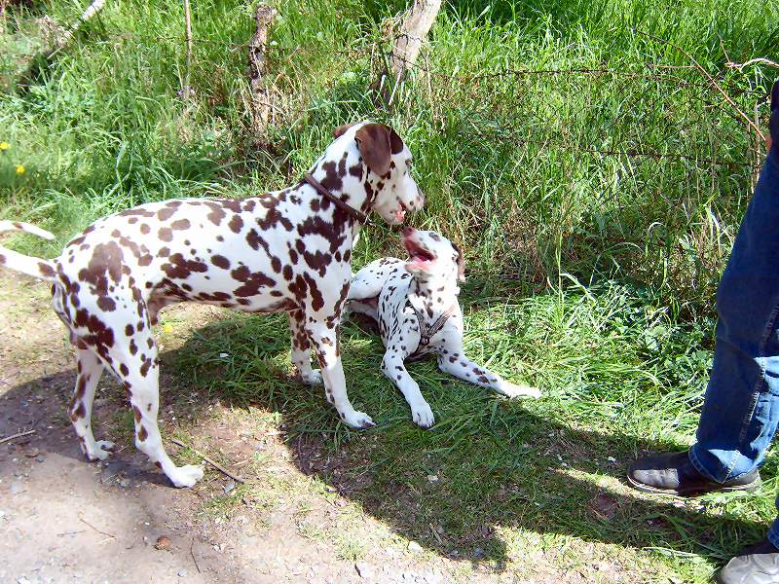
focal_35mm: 31
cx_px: 390
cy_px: 292
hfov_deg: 58.4
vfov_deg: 45.4
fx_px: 698
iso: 50
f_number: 4
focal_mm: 8.13
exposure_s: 1/84
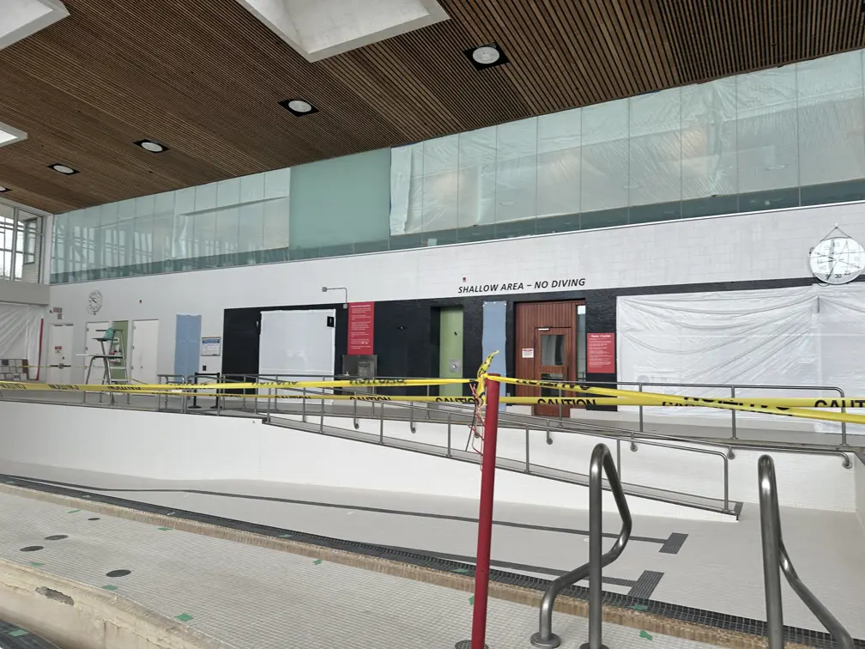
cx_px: 432
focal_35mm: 24
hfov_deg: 71.6
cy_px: 324
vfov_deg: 56.8
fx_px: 600
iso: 64
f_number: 1.78
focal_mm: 6.86
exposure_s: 1/120
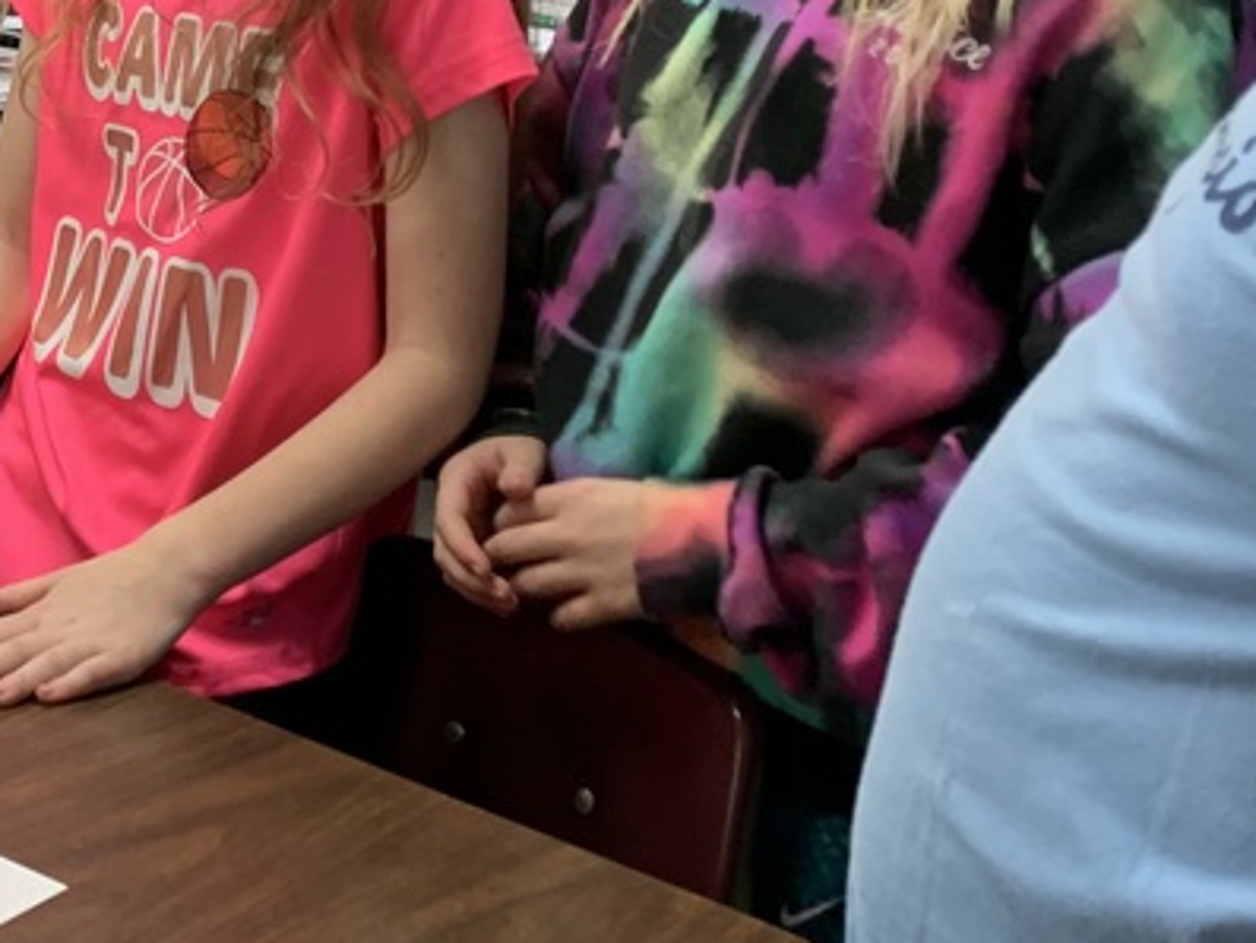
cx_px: -117
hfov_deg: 26.7
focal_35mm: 67
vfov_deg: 21.4
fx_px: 2432
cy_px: 85
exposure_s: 1/60
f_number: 1.8
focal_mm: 4.25
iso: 200
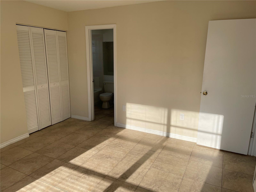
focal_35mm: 25
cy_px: 96
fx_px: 185
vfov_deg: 54.9
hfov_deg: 69.4
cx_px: 128
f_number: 1.6
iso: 32
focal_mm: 5.1
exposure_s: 1/1420
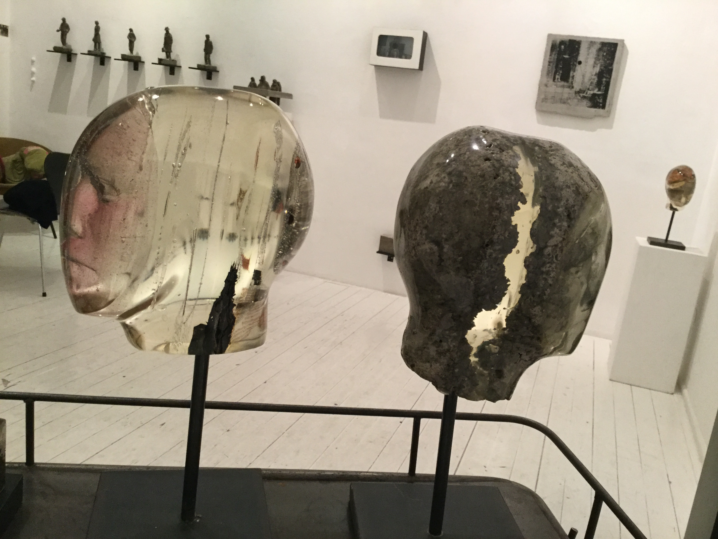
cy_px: 270
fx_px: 643
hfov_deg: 58.4
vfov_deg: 45.4
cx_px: 359
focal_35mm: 31
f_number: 2.4
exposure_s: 1/33
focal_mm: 3.3
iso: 160
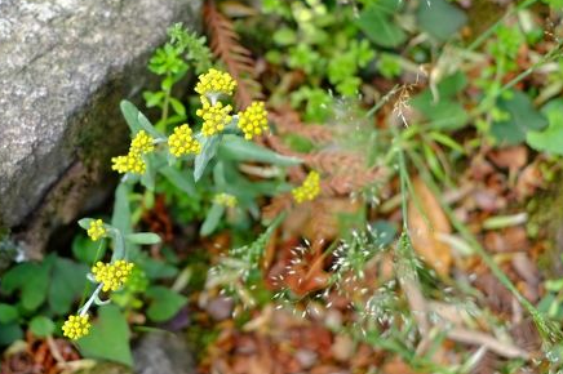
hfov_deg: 25.5
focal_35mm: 79
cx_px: 173
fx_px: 1235
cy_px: 115
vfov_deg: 17.2
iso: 200
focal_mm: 35
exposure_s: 1/160
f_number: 2.8
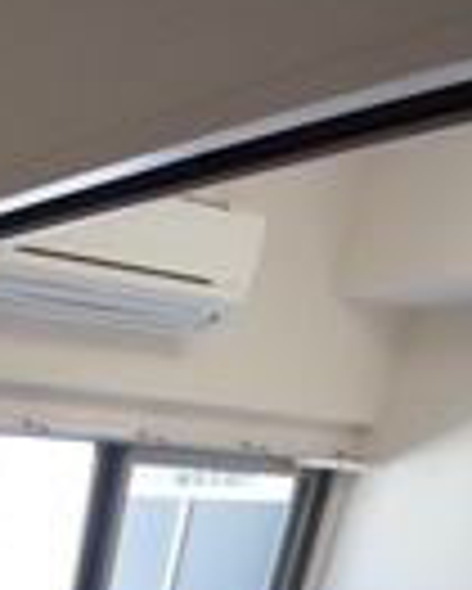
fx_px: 959
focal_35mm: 55
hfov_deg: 23.0
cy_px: 1234
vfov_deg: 18.3
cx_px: -214
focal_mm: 8
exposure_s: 1/80
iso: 800
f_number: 4.5
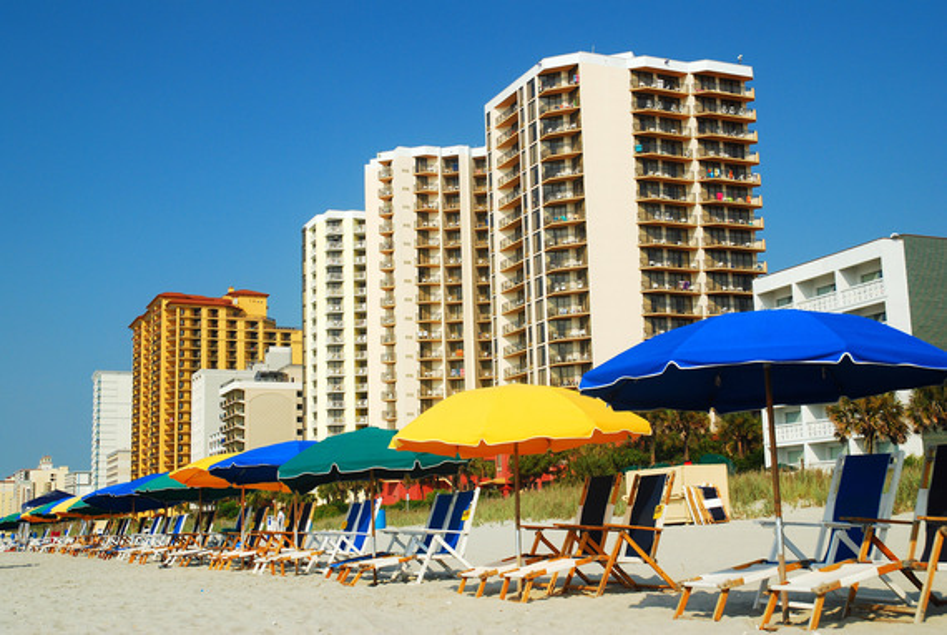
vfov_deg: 31.0
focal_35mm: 44
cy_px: 318
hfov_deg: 44.9
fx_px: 1146
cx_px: 474
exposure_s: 1/250
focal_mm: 29
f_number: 8
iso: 200
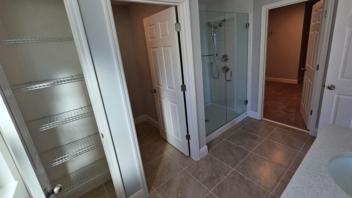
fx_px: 140
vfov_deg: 70.3
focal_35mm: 15
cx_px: 179
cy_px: 88
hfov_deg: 103.0
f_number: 2.2
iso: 64
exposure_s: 1/120
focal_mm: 2.2
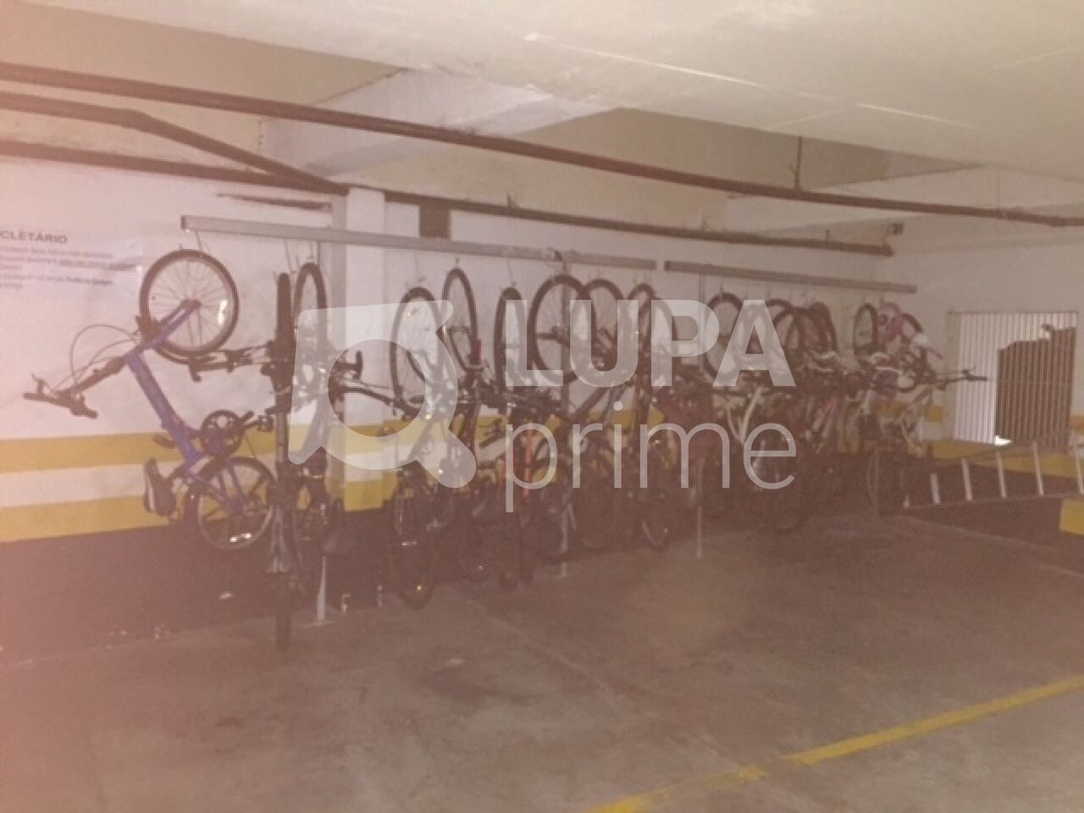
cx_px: 542
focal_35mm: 29
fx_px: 908
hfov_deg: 61.7
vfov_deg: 48.2
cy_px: 406
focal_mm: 4.15
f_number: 2.2
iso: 640
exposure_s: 1/16
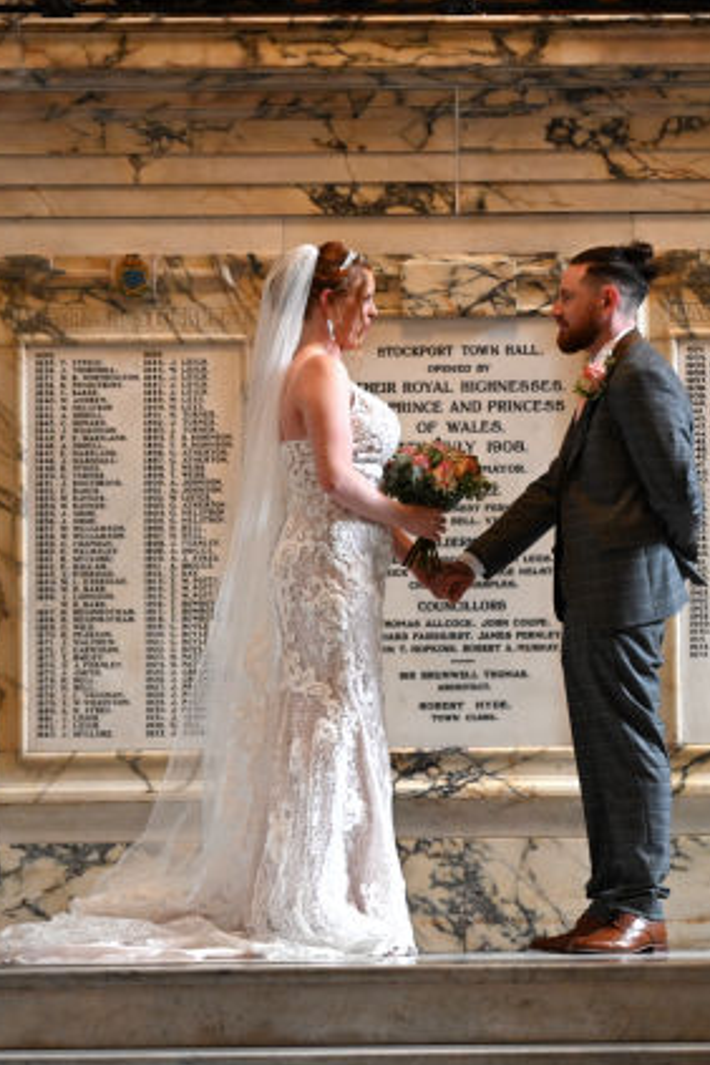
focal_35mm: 152
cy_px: 536
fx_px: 4496
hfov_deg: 9.0
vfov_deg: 13.5
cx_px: 534
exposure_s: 1/250
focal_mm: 100
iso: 2800
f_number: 2.8
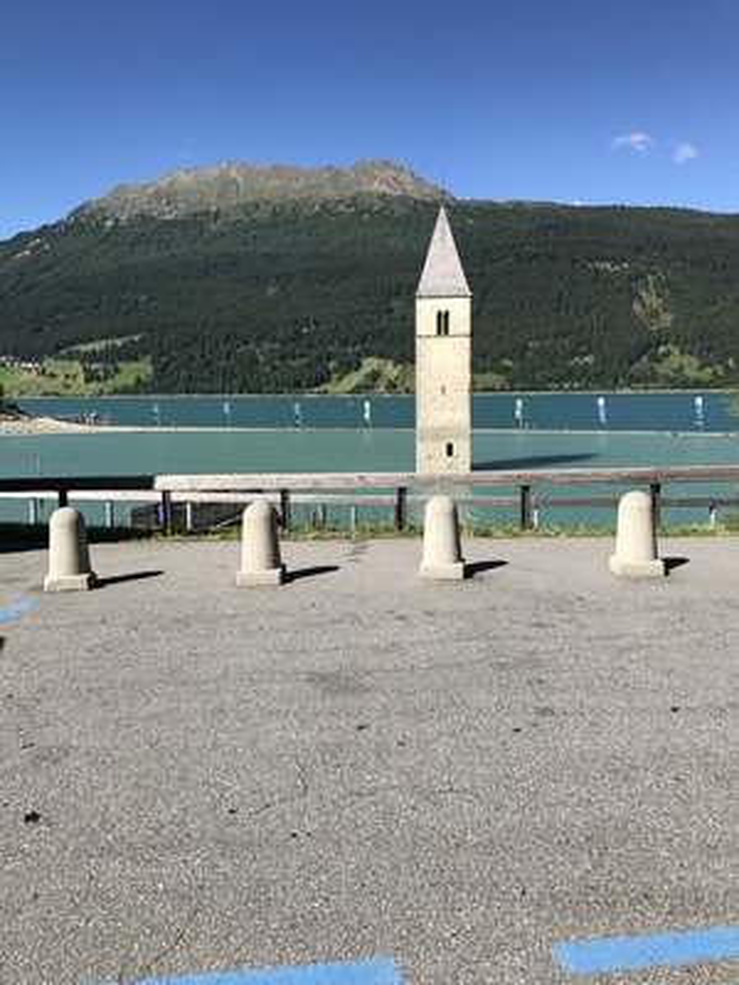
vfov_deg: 63.4
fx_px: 797
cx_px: 370
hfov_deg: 49.7
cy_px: 492
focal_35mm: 28
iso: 20
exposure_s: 1/2037
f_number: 1.8
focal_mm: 3.99
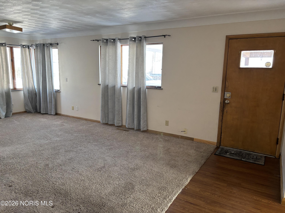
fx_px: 214
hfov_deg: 67.3
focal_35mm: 26
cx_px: 142
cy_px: 106
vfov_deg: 53.1
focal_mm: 5.96
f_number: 1.6
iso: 160
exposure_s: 1/60
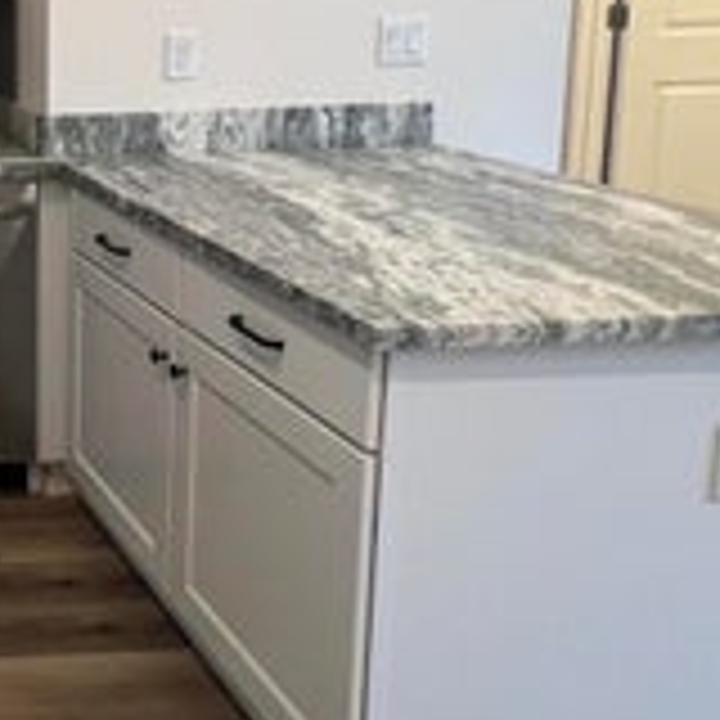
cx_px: -324
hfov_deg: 27.3
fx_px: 1082
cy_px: 148
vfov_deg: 35.6
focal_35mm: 46
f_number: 1.8
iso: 125
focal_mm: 1.57
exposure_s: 1/60
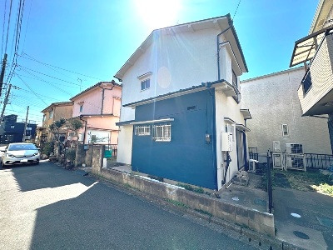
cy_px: 125
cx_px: 166
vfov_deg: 85.7
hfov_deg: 102.1
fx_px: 135
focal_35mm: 14
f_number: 2.2
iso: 40
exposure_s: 1/812
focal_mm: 2.22
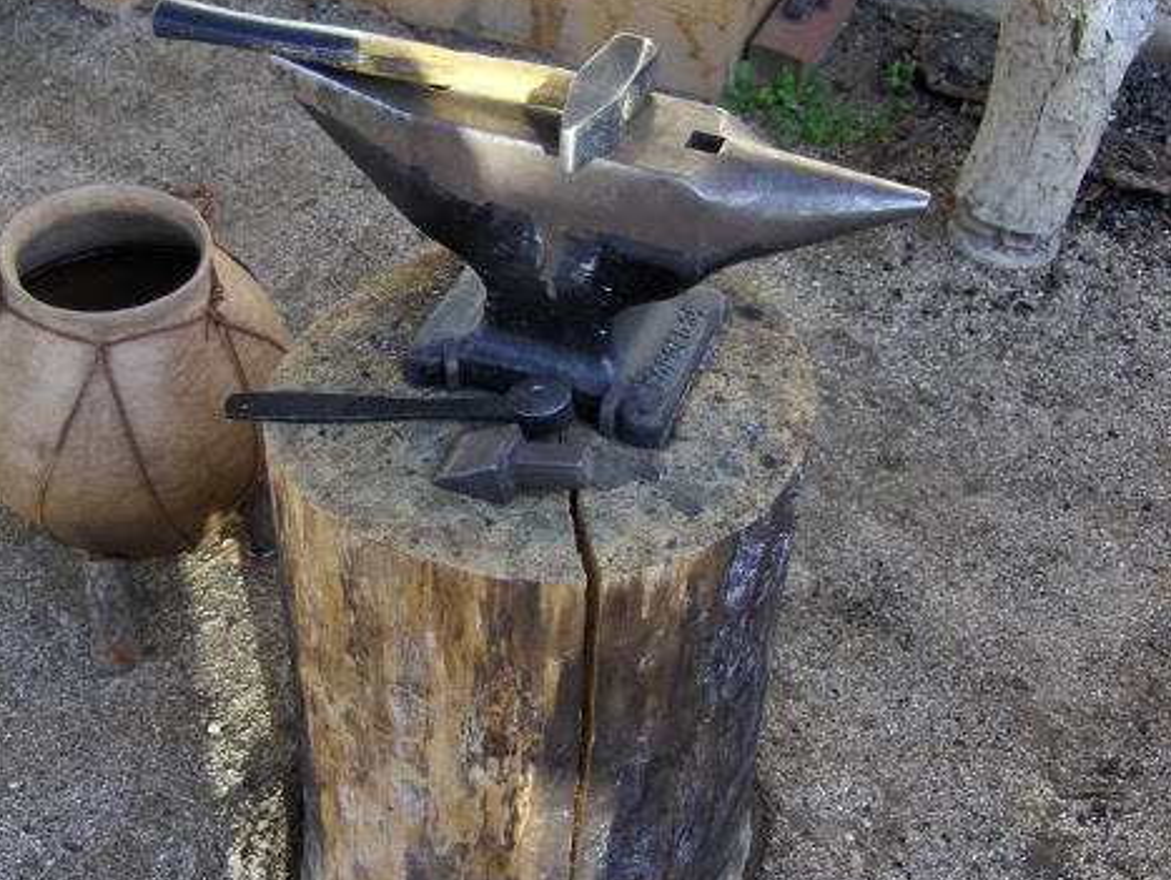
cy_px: 347
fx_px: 1523
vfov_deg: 32.1
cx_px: 424
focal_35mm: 45
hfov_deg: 41.7
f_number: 2.8
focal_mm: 7.5
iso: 100
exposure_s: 1/133
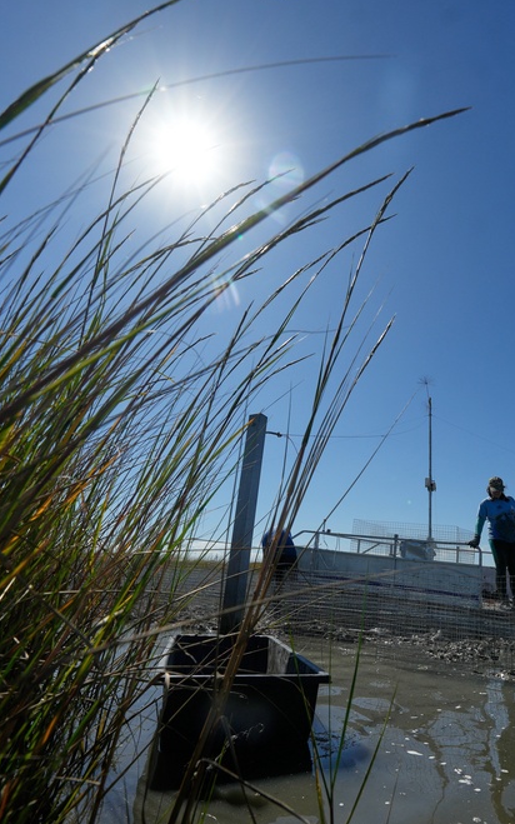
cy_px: 420
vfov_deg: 88.0
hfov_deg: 60.2
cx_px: 359
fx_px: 427
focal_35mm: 19
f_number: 7.1
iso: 200
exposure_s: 1/2000
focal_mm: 12
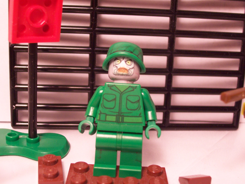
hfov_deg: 36.2
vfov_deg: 27.5
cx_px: 122
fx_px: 375
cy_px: 92
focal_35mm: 53
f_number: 3.4
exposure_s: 1/20
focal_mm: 8.6
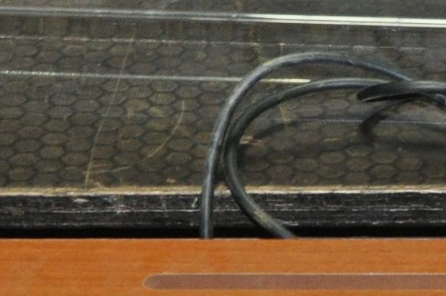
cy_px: -25
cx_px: 519
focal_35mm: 270
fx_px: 3341
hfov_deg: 7.6
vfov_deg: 5.1
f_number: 4
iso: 800
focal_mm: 26
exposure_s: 1/60
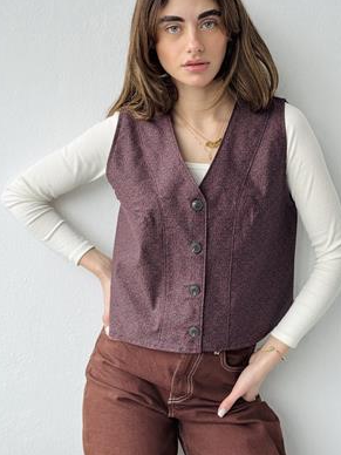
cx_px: 204
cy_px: 178
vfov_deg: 29.3
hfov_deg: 22.2
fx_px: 867
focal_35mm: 66
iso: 50
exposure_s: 1/187
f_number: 1.78
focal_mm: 6.76
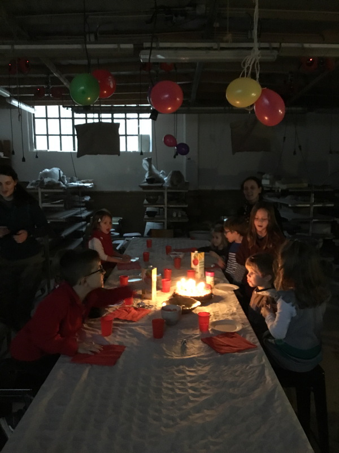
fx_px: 405
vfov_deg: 58.4
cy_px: 226
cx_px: 170
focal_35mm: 31
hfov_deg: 45.4
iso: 640
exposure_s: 1/17
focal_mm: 3.3
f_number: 2.4
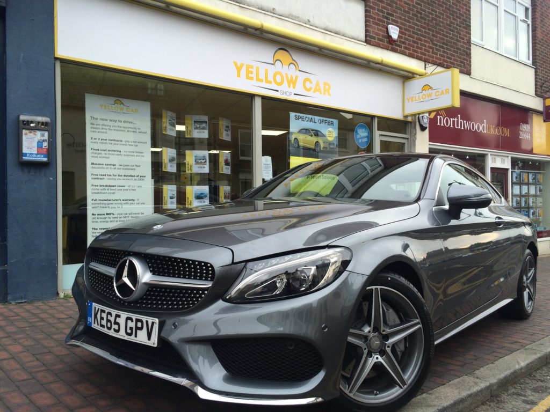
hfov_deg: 61.7
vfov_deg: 48.2
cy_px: 206
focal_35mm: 29
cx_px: 275
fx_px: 461
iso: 32
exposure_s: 1/304
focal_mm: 4.15
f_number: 2.2
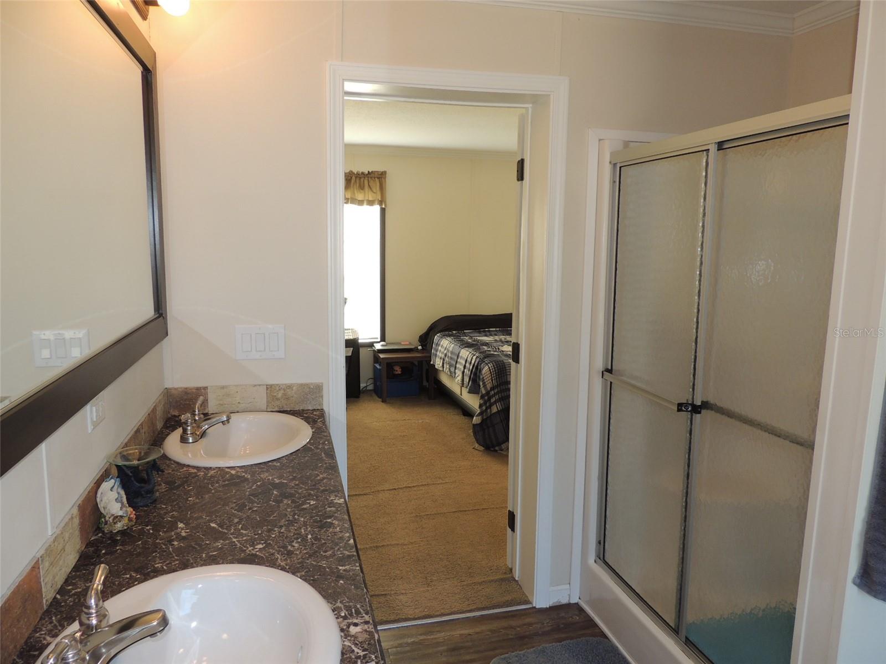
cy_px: 332
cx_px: 443
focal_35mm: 24
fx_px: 614
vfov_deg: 56.8
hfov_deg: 71.6
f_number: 3
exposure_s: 1/40
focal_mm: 4.3
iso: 110
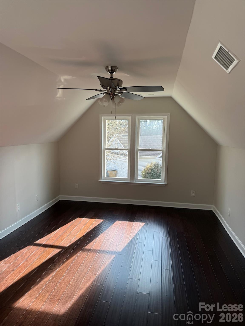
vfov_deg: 71.6
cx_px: 122
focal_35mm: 24
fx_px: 226
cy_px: 163
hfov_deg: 56.8
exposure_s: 1/246
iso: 64
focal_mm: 6.76
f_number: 1.78
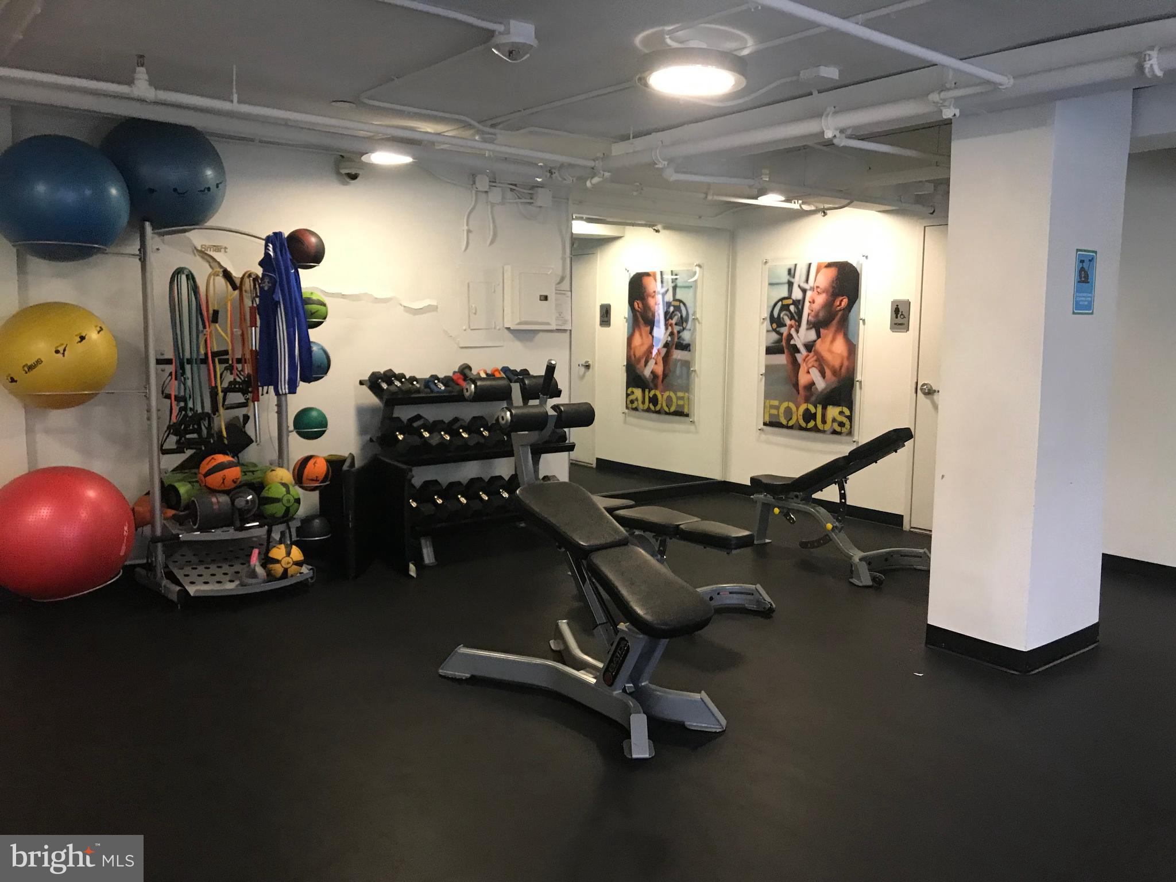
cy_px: 441
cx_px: 588
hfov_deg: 63.4
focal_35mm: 28
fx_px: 951
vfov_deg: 49.7
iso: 100
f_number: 1.8
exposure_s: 1/13
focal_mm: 3.99
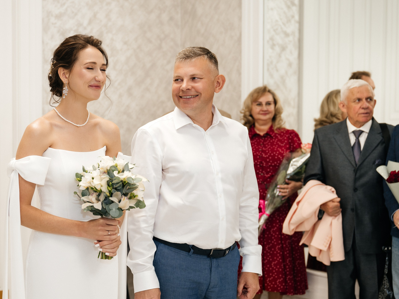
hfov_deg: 28.8
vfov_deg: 21.9
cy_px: 159
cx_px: 146
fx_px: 772
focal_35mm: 67
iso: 400
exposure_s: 1/200
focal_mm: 48
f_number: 3.2
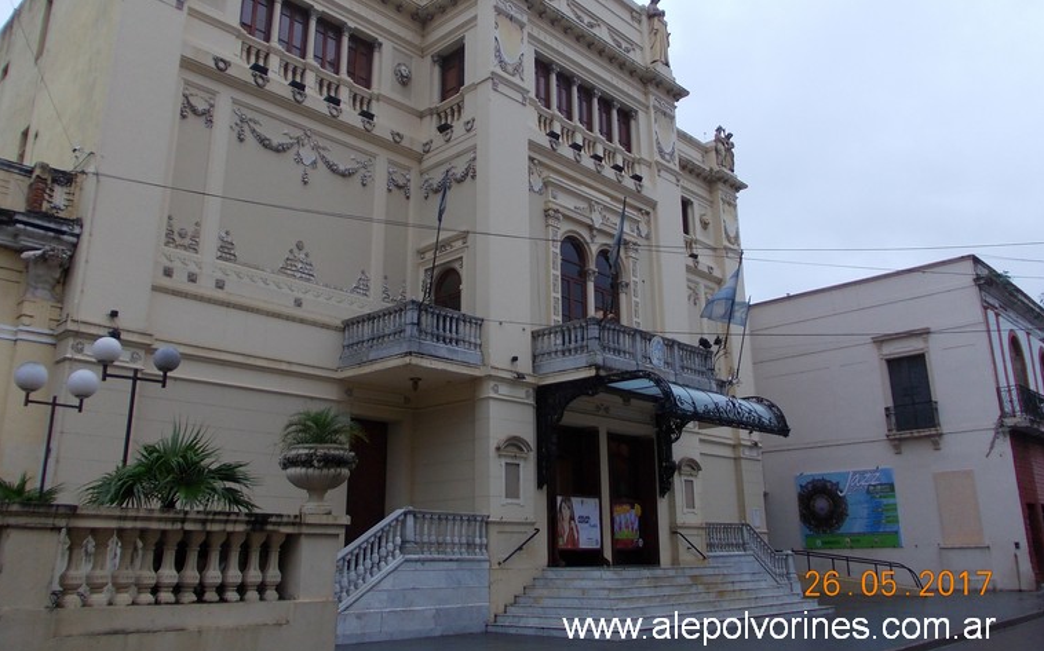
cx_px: 519
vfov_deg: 41.7
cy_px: 282
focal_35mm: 30
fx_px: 853
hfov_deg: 62.9
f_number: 2.7
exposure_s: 1/100
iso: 80
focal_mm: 4
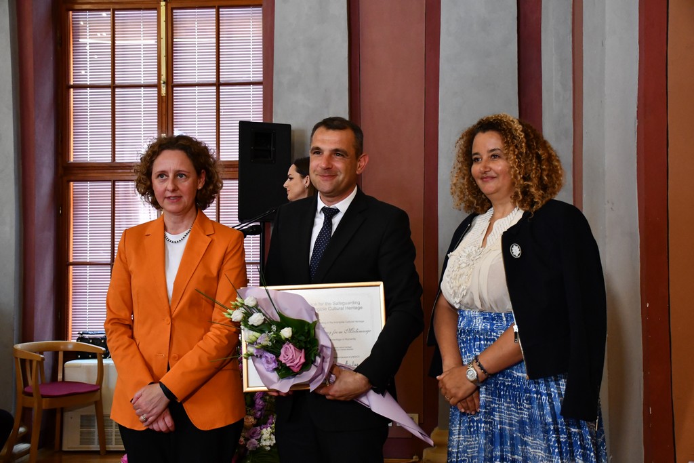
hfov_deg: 43.6
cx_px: 347
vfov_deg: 29.9
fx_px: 868
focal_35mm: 45
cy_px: 232
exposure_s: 1/125
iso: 3200
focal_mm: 30
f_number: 4
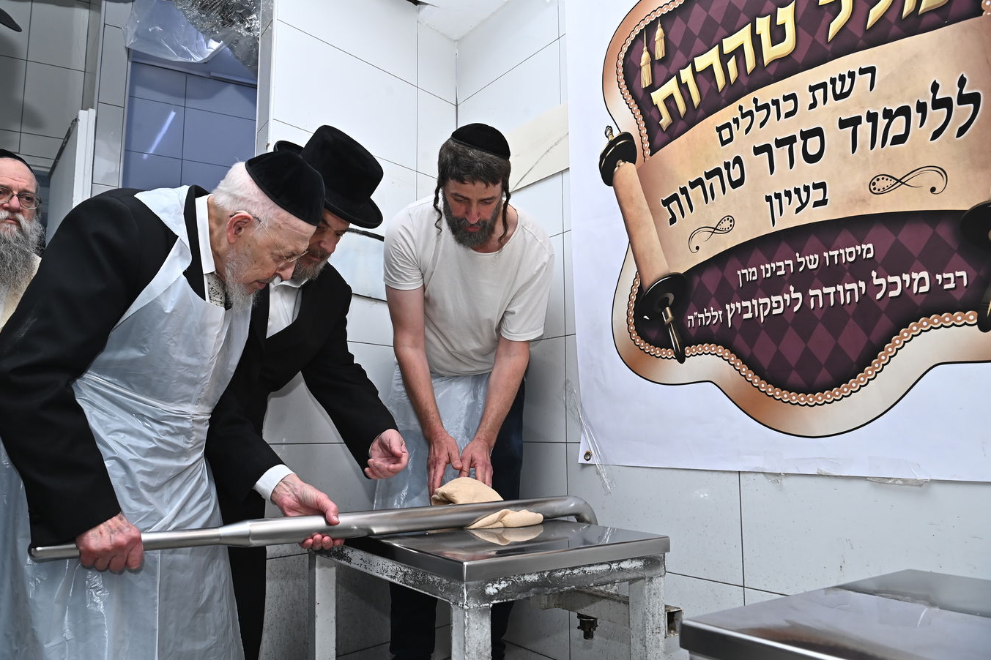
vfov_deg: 43.6
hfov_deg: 61.9
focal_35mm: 30
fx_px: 826
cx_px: 479
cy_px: 329
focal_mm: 29
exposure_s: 1/200
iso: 1000
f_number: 8
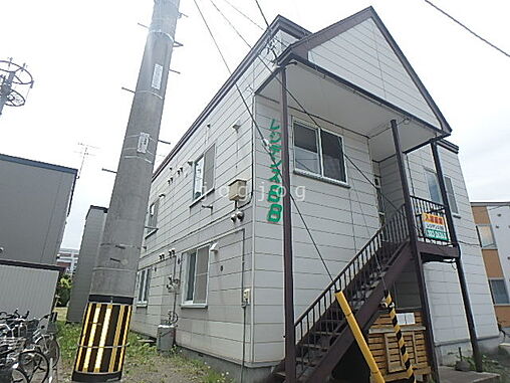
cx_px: 255
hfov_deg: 79.0
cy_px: 192
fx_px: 309
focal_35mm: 21
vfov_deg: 63.4
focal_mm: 3.7
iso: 125
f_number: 3.5
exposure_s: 1/800
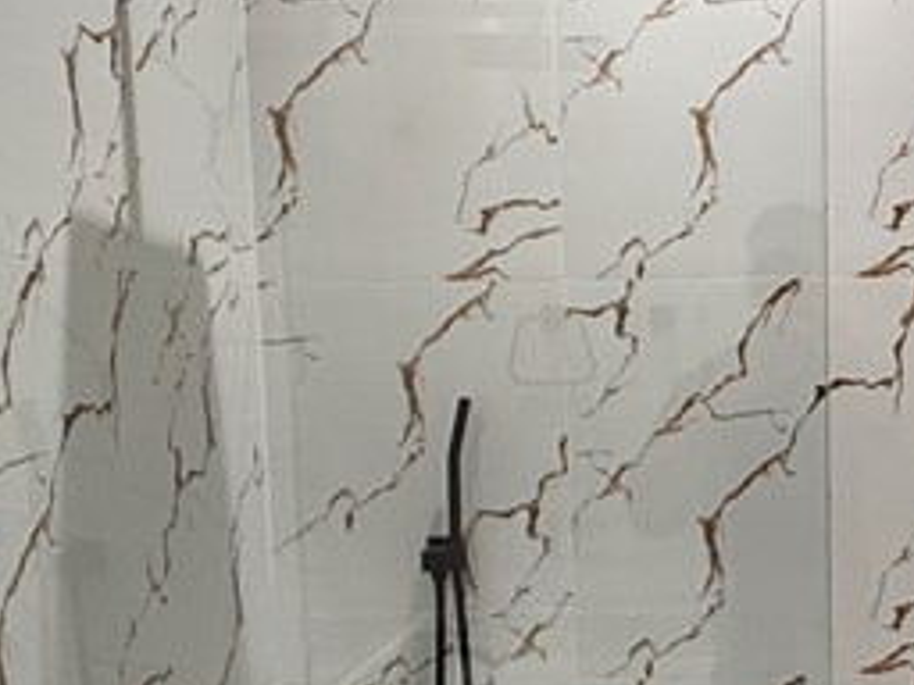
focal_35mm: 56
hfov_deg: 32.3
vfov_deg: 25.8
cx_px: 853
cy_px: 499
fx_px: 1479
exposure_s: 1/120
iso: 250
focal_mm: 2.22
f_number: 2.2
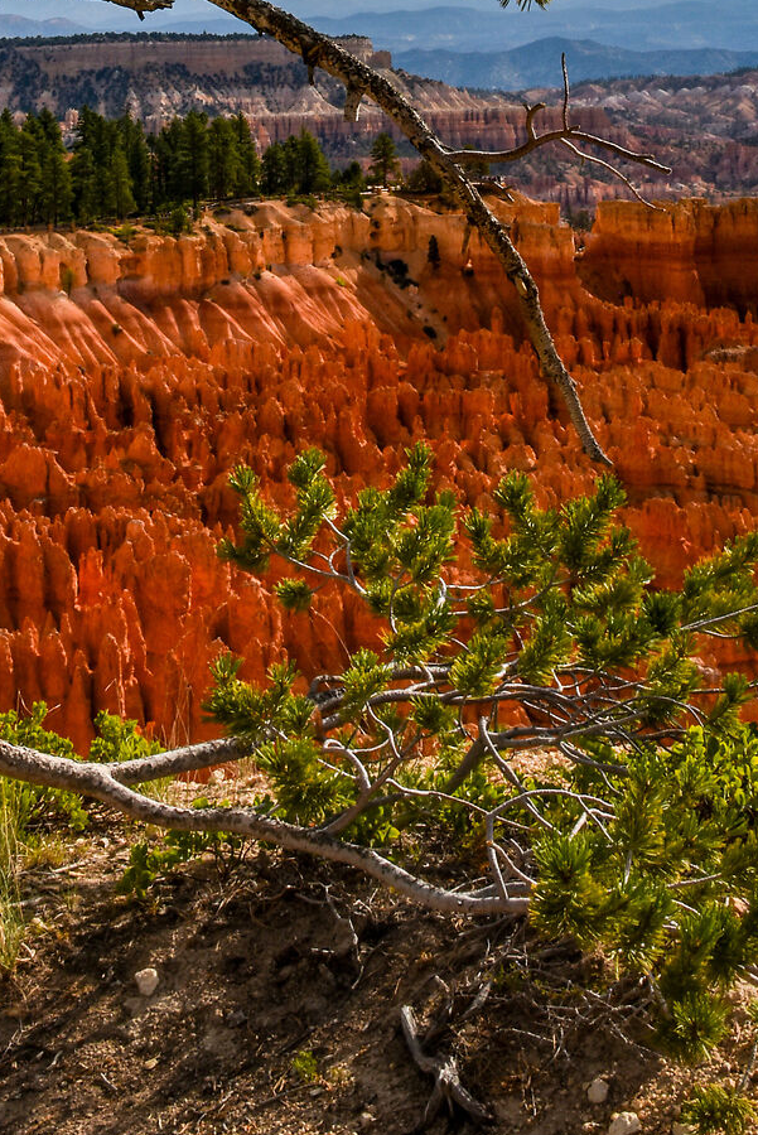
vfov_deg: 23.1
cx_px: 400
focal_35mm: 80
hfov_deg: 17.1
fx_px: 2524
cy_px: -251
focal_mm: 30
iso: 160
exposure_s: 1/80
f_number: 22
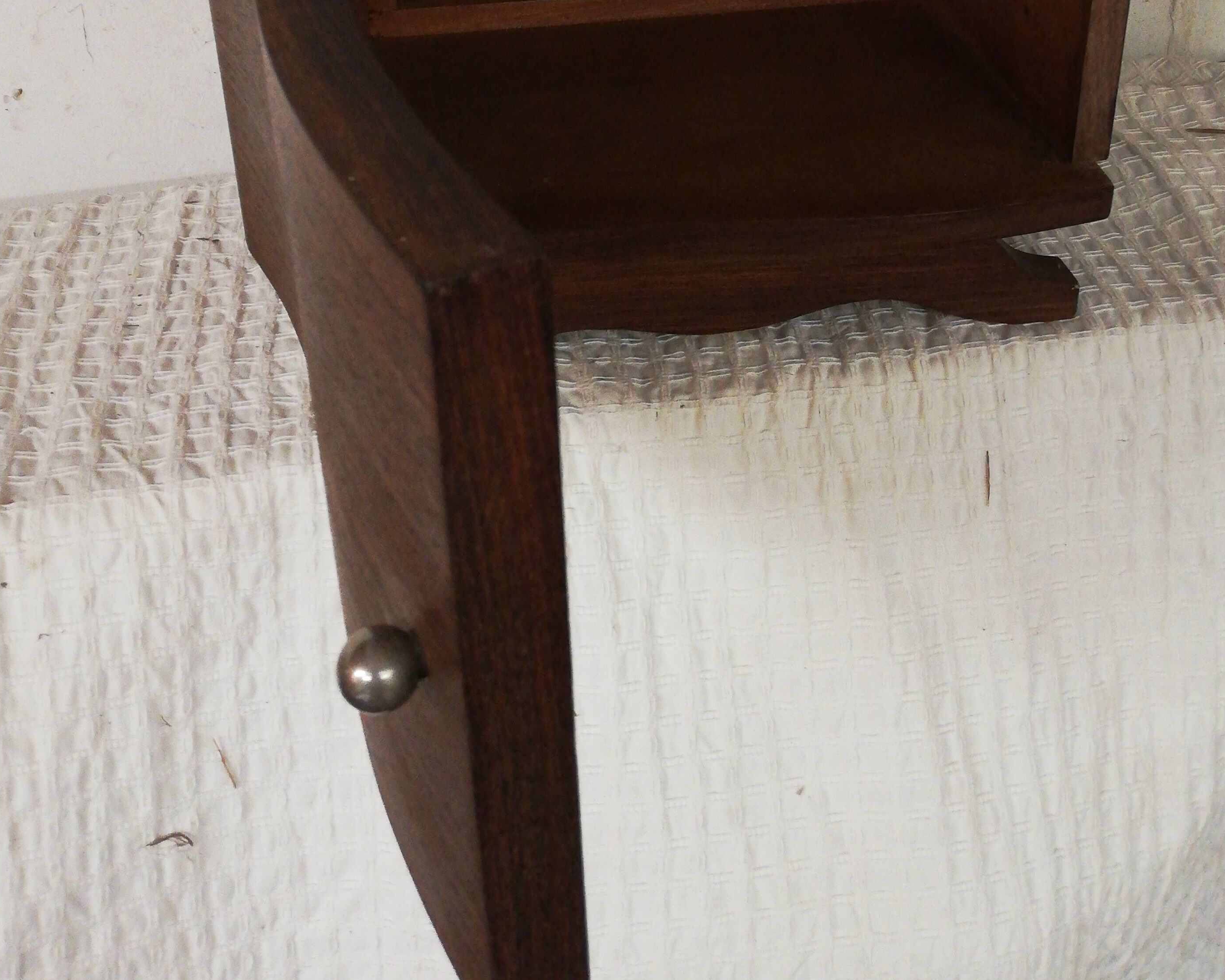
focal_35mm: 42
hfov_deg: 43.8
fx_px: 1523
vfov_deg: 33.5
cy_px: 70
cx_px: 678
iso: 500
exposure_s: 1/25
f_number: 2.2
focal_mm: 3.81
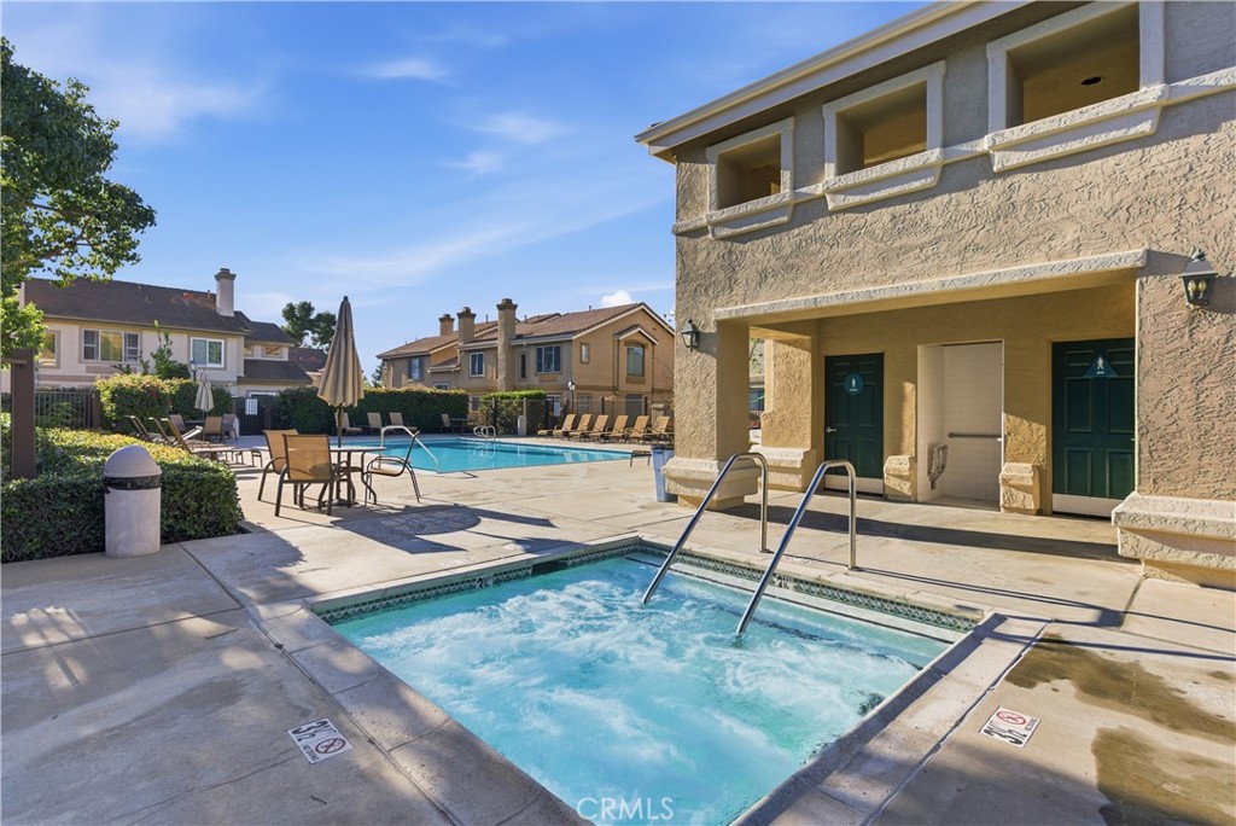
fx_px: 584
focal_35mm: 17
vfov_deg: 70.5
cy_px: 413
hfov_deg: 93.2
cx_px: 618
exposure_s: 1/1000
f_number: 8
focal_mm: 17
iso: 100
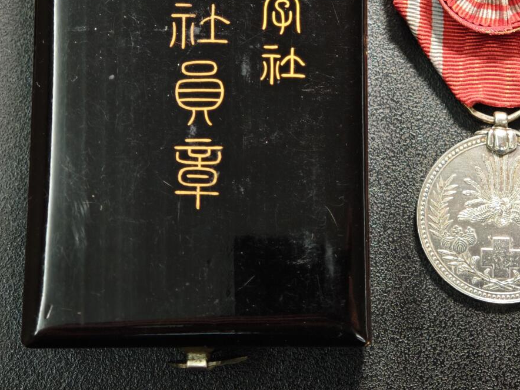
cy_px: 84
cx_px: 333
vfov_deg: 15.5
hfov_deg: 20.6
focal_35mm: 95
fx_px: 1427
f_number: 2
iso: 800
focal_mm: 9
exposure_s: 1/34.5
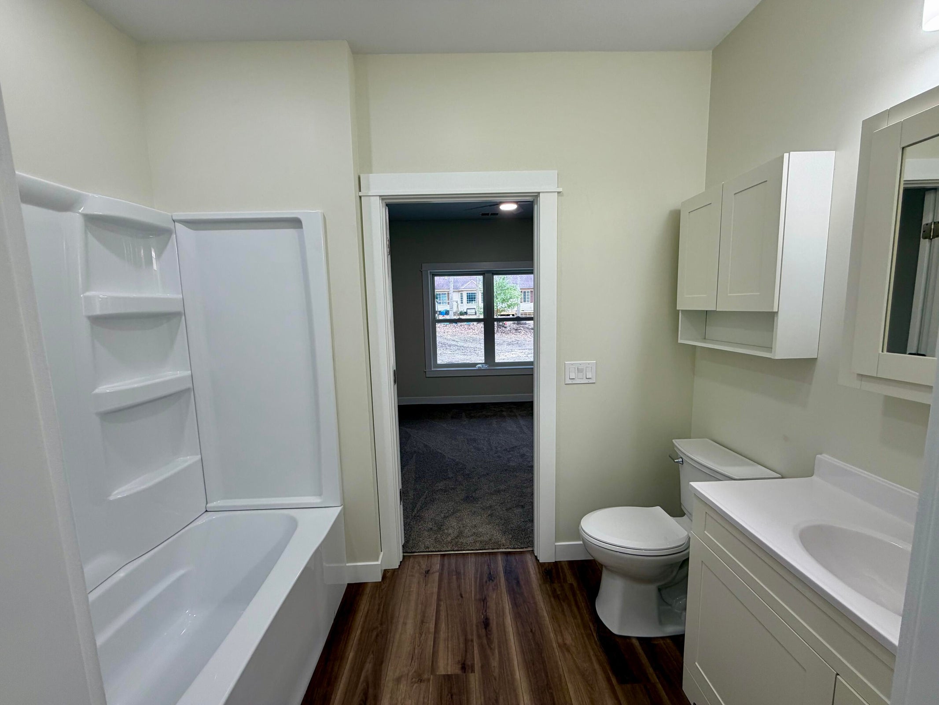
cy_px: 352
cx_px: 470
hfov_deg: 102.1
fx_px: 380
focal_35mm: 14
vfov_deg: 85.7
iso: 100
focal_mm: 2.22
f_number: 2.2
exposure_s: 1/120
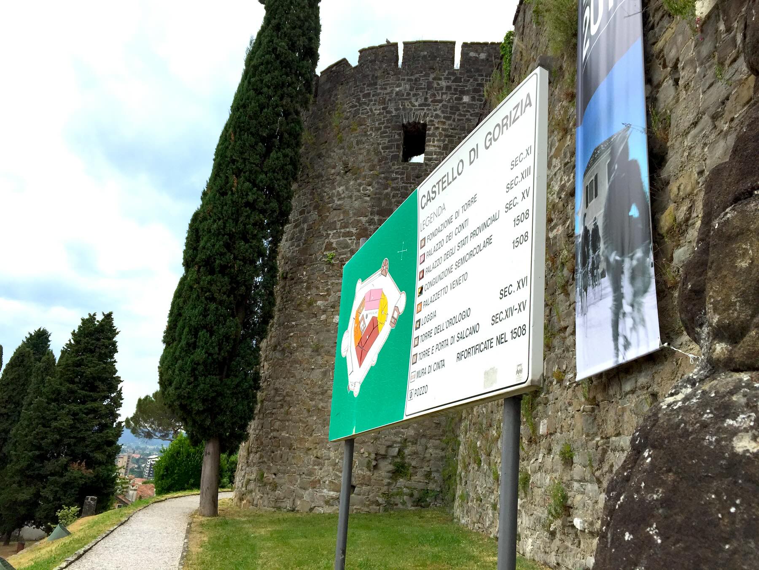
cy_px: 285
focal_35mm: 29
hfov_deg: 61.7
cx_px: 380
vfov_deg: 48.2
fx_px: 636
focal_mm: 4.15
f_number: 2.2
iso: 32
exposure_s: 1/1041
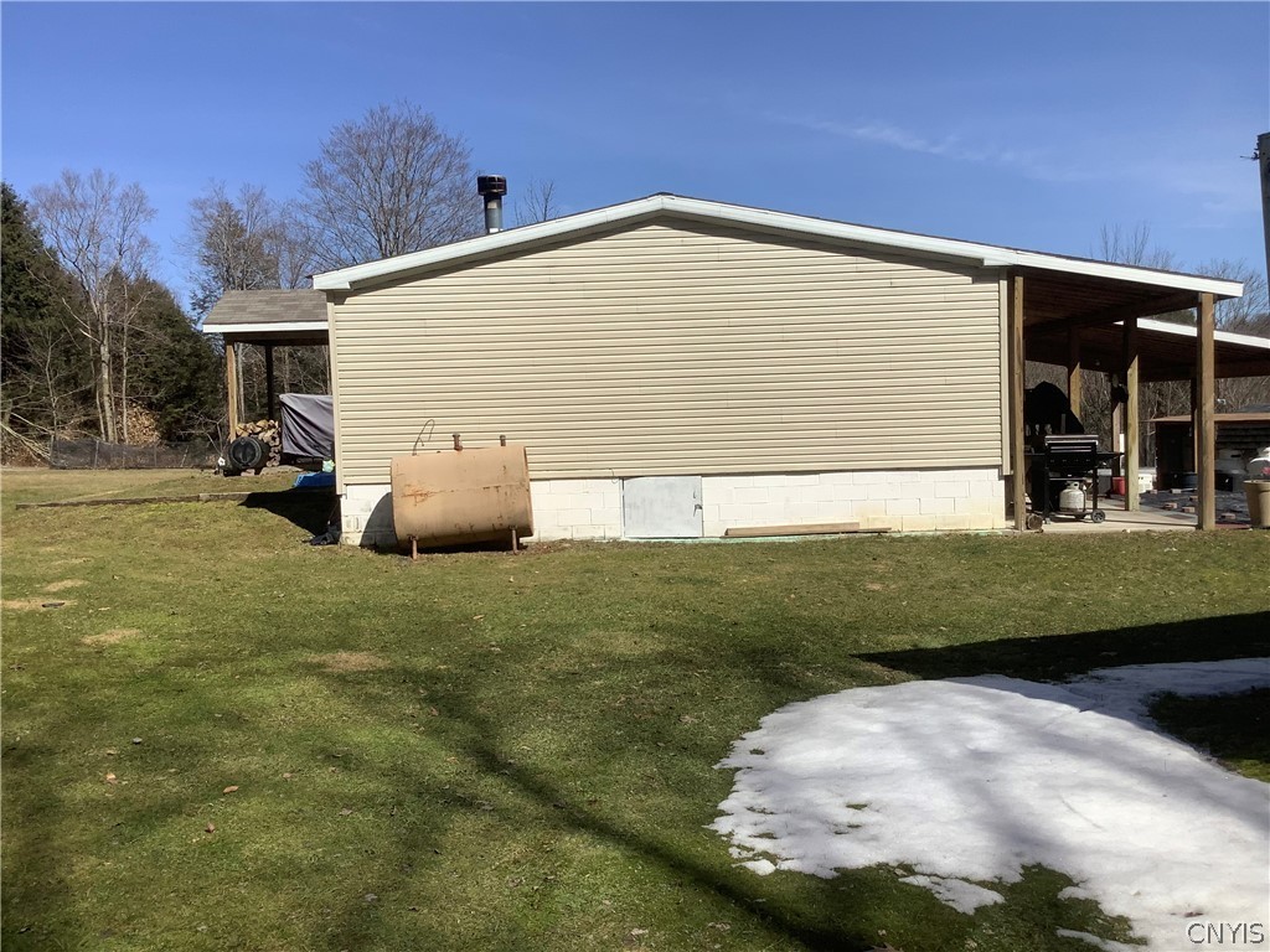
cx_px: 635
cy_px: 476
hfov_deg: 58.4
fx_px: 1137
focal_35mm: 31
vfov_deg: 45.4
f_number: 2.4
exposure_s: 1/2203
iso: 25
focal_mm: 3.3
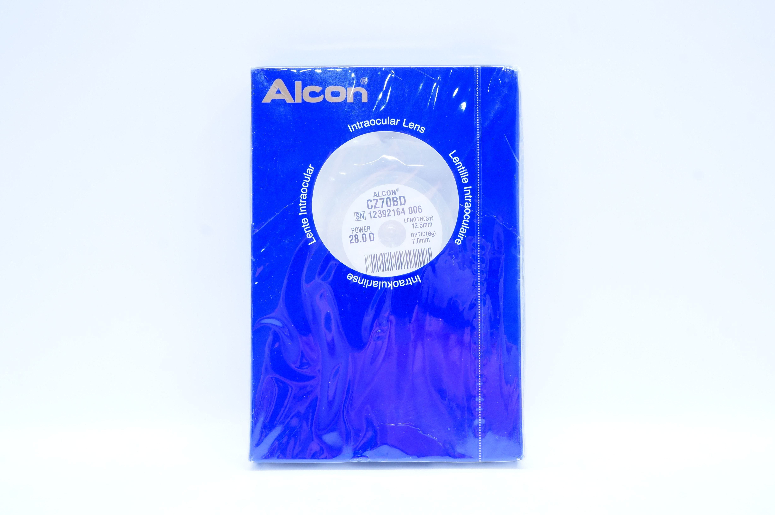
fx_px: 935
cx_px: 388
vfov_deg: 30.8
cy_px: 258
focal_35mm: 44
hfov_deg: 45.0
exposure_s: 1/10
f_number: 11
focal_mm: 29
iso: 400
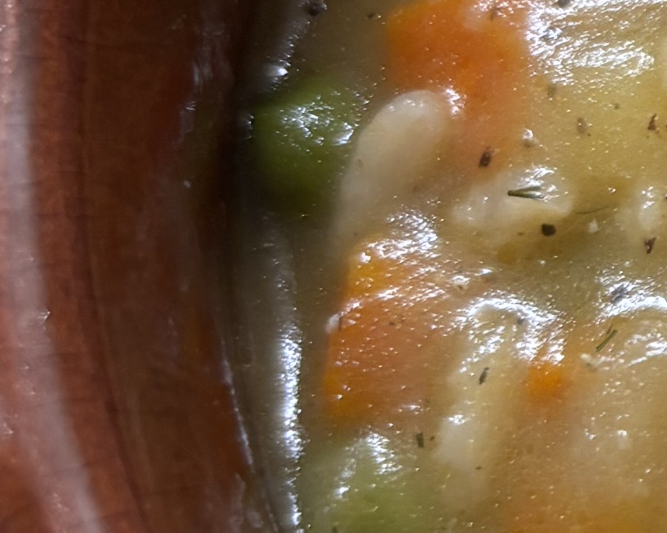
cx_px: 1409
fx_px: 2764
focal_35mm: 140
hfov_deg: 12.0
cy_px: 174
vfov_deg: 11.0
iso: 80
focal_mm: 5.96
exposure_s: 1/50
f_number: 1.6
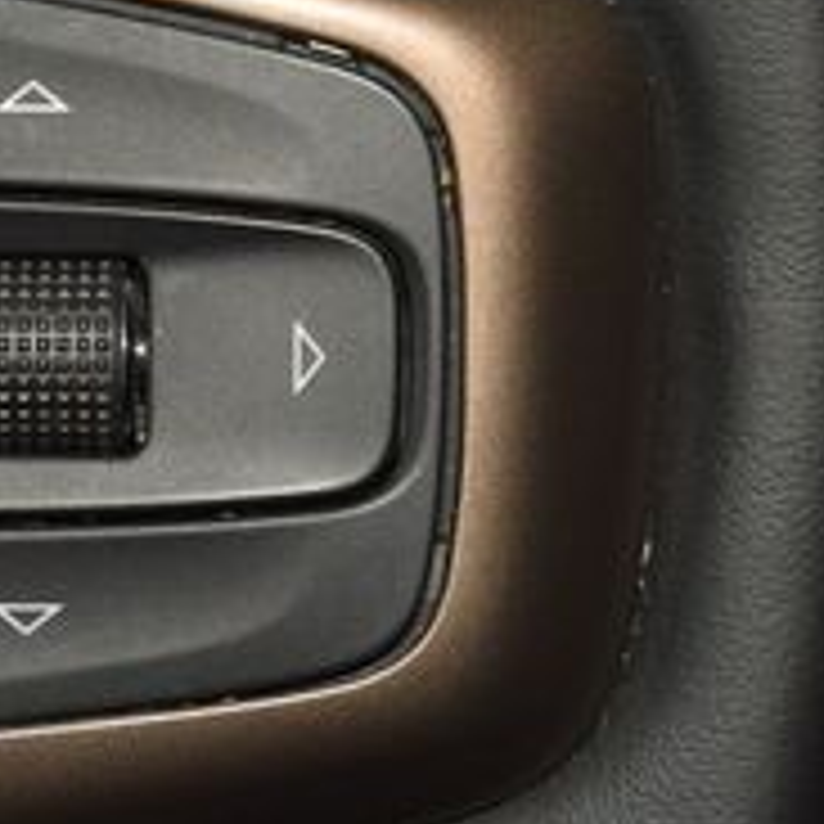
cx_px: -149
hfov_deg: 5.6
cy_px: 389
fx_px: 8429
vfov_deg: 5.6
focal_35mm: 313
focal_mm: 70
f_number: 8
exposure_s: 1/125
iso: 100
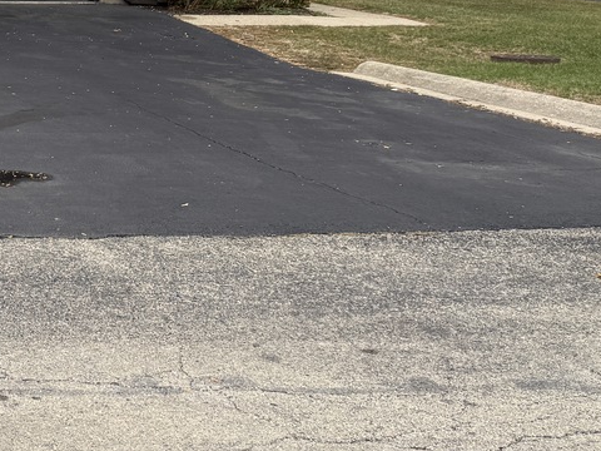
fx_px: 1250
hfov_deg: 22.7
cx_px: -267
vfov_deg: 19.5
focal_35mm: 72
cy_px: -63
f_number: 1.78
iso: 80
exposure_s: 1/757
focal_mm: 6.76
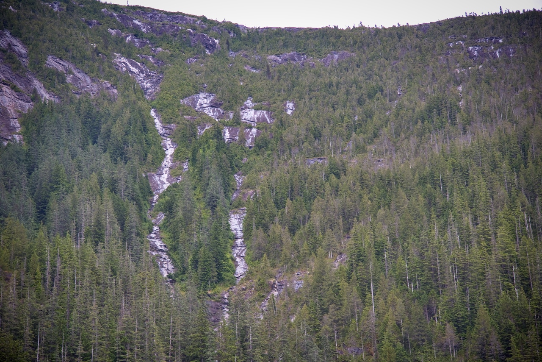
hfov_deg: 22.1
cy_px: 181
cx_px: 271
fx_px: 1385
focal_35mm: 92
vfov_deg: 14.9
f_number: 4
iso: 180
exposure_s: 1/200
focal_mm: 92
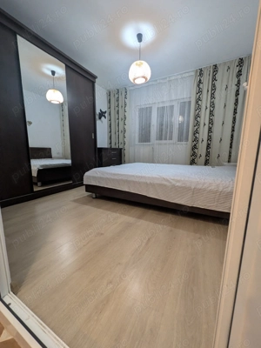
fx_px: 141
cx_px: 130
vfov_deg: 102.1
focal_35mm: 14
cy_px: 174
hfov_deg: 85.7
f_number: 2.2
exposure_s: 1/25
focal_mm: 1.83
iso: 316
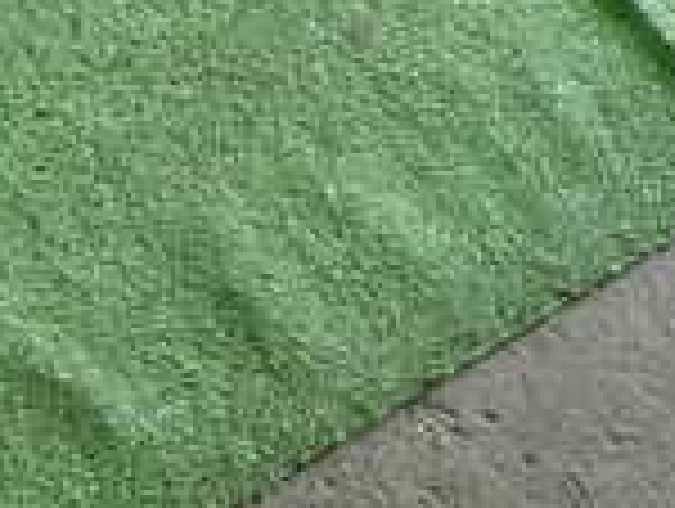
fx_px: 2344
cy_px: 162
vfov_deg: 12.4
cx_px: -644
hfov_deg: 14.0
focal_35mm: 120
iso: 320
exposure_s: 1/30
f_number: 2.3
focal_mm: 5.4
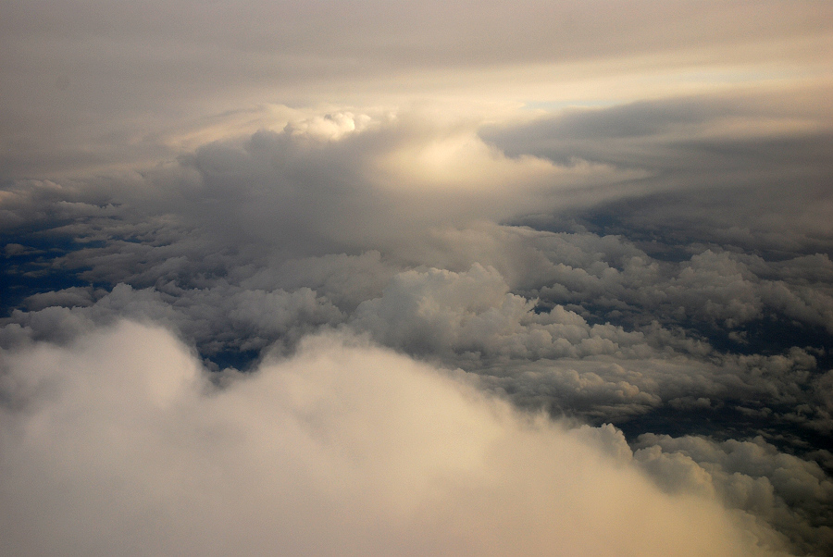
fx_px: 1007
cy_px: 278
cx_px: 416
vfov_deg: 30.9
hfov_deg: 44.9
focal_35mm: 44
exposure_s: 1/250
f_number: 6.3
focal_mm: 29
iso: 100
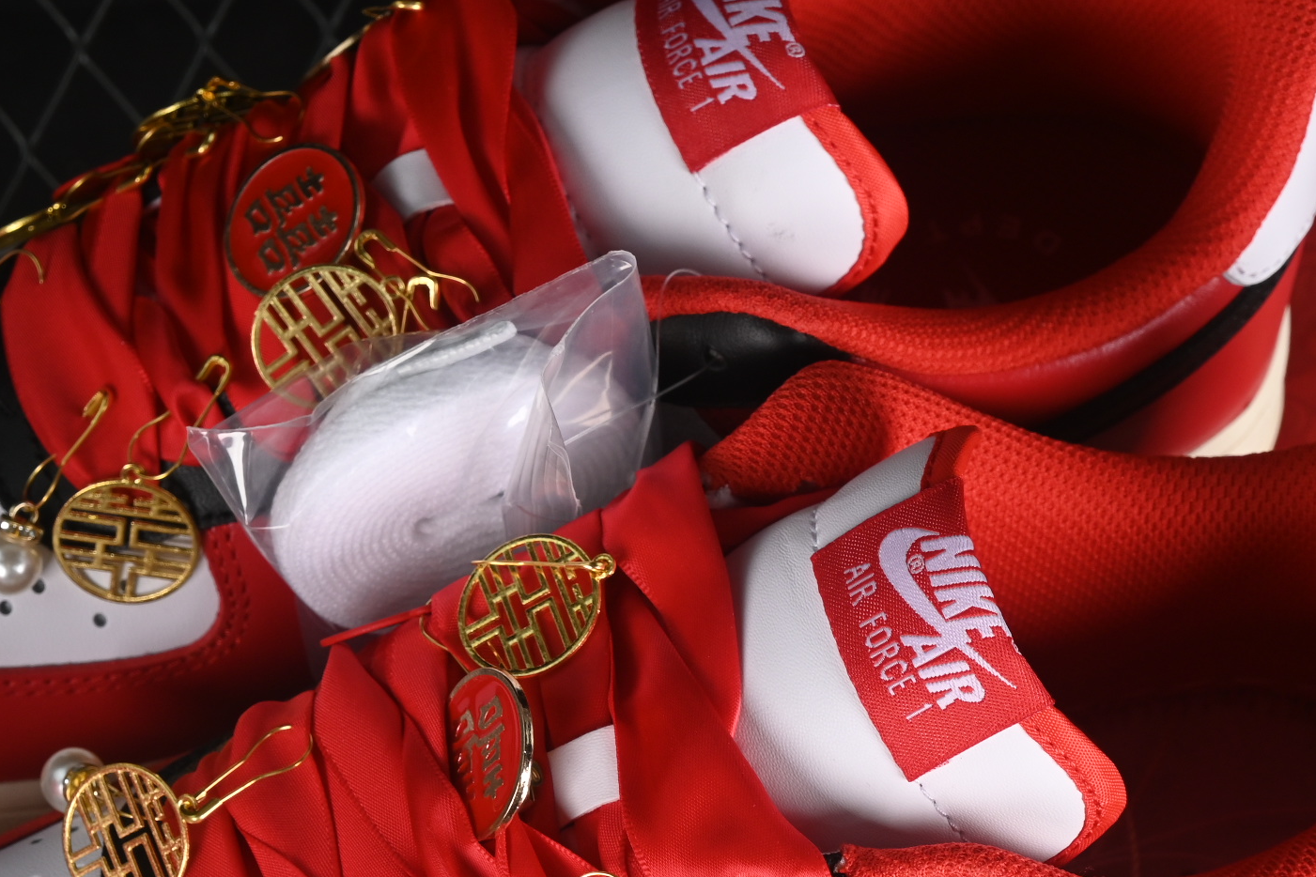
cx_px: 598
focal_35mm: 149
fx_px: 5446
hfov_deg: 13.8
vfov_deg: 9.2
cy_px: 675
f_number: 7.1
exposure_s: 1/80
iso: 160
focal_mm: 50
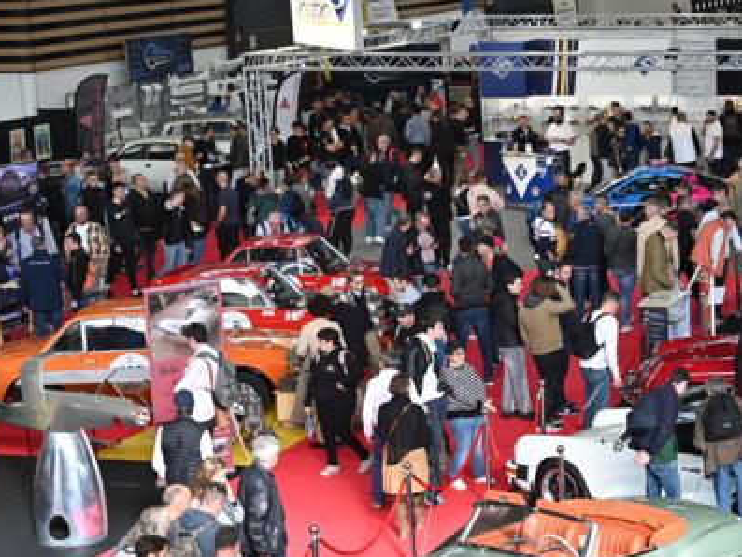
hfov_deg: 20.9
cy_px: 374
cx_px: 723
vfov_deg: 16.2
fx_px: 1951
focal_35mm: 91
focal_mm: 47
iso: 450
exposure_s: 1/125
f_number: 4
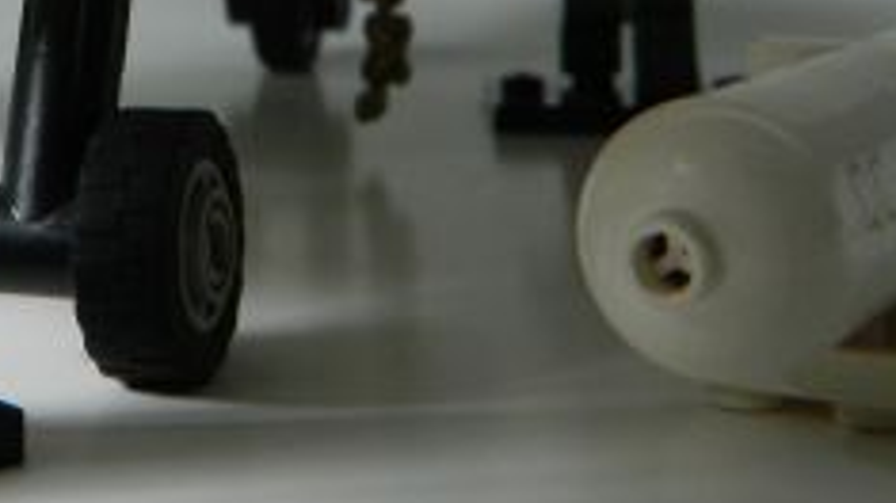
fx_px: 2185
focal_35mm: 92
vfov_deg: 12.6
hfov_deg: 22.6
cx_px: 80
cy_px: -202
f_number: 3.2
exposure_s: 1/40
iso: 110
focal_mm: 5.6
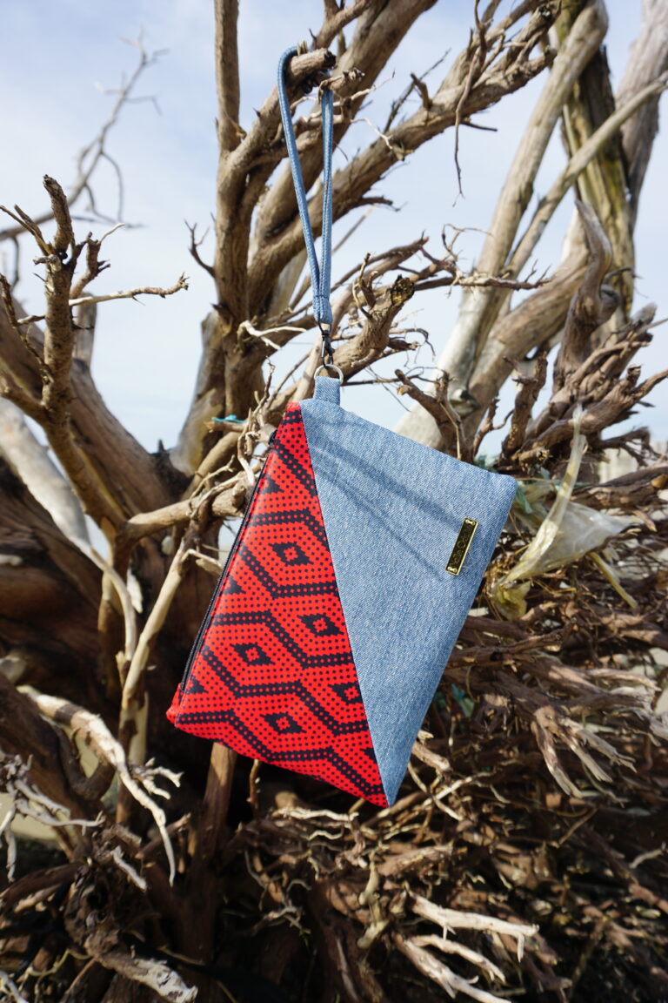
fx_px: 668
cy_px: 502
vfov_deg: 73.7
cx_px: 334
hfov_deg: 53.1
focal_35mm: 24
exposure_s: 1/500
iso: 100
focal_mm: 16
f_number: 5
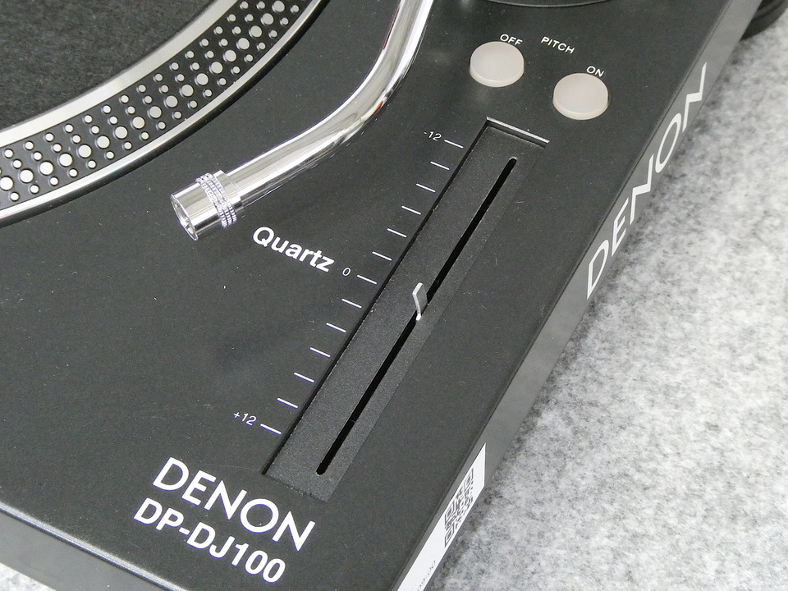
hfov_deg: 23.3
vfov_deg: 17.6
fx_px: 1912
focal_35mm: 84
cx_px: 394
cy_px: 296
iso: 1600
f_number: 4.8
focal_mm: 15
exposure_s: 1/13
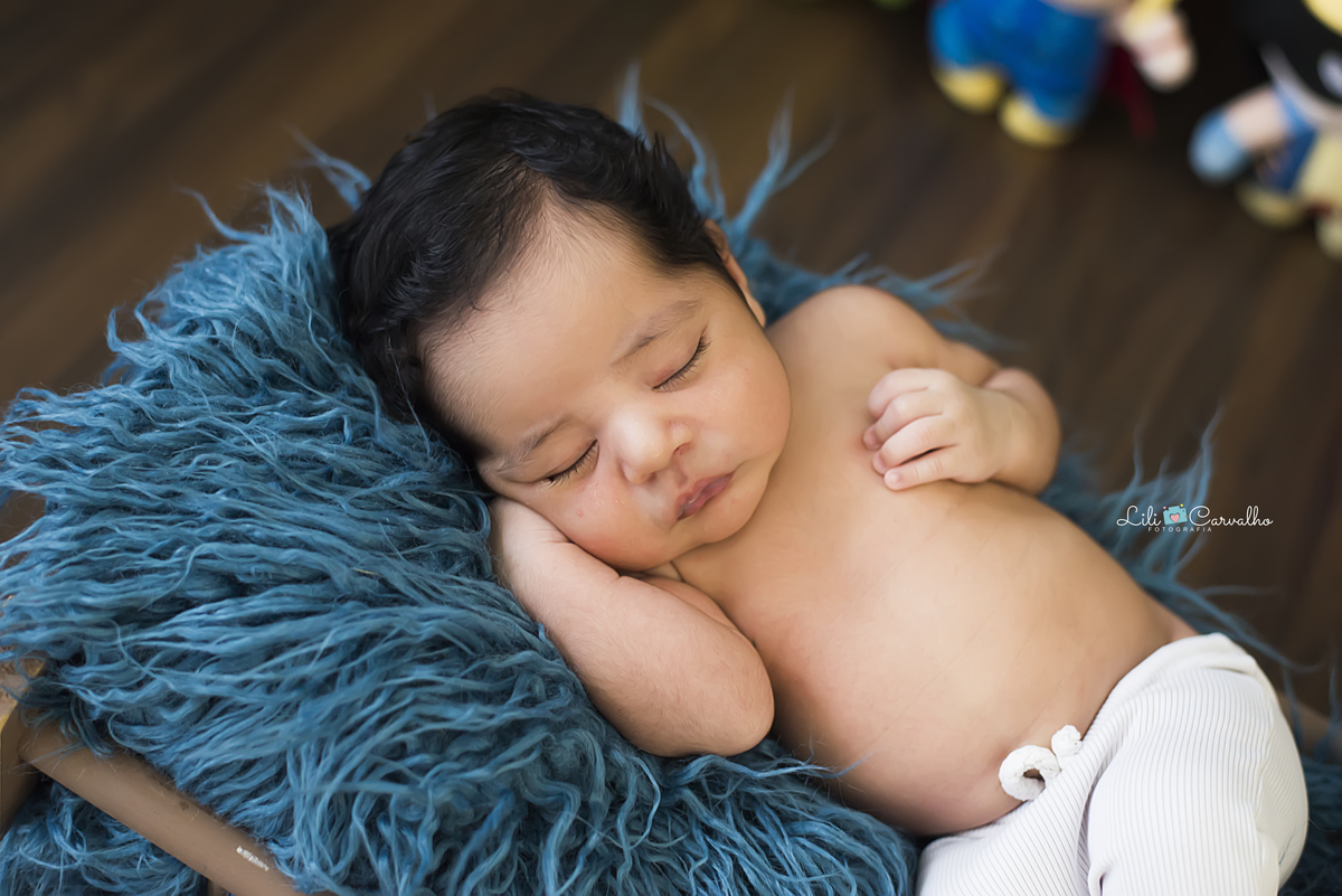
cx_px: 671
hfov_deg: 39.6
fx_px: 1864
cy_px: 448
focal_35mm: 50
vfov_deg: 27.0
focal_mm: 50
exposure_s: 1/160
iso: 1600
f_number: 3.2
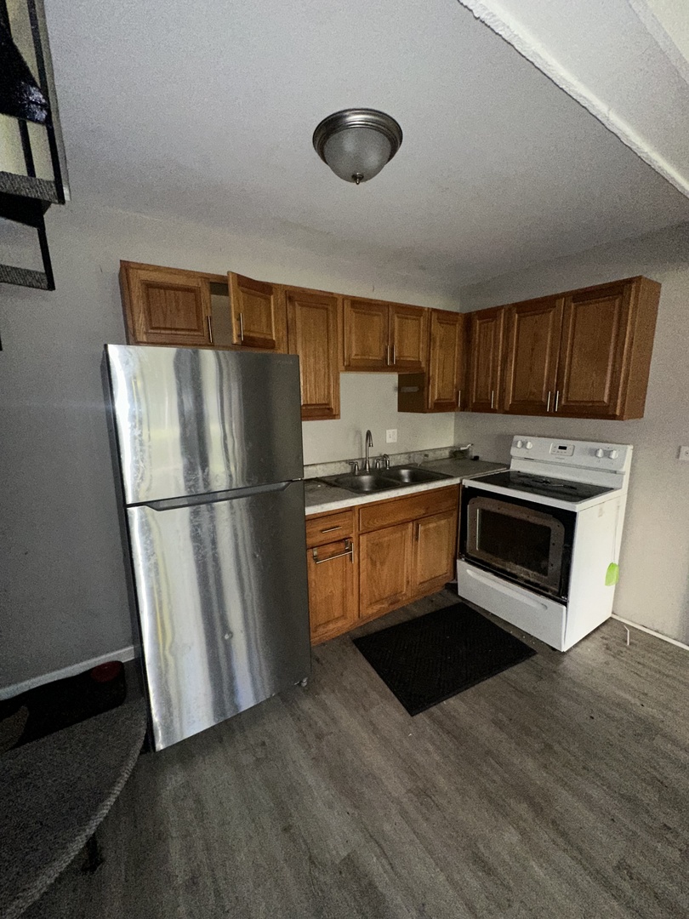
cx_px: 344
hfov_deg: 85.7
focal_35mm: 14
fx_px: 372
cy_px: 460
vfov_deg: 102.1
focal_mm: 2.22
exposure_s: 1/60
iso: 320
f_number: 2.2
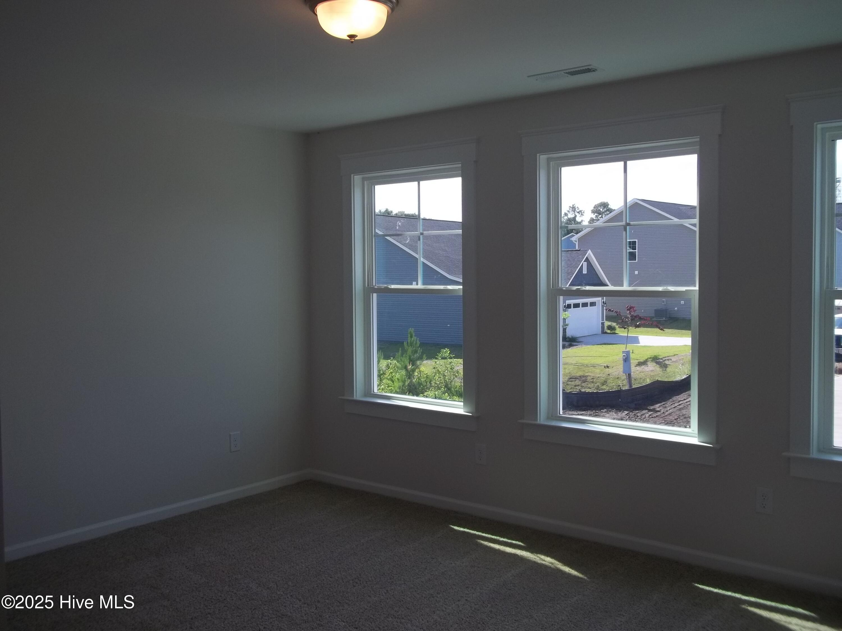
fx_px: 778
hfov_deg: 56.8
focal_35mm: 32
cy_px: 316
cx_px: 421
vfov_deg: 44.2
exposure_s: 1/320
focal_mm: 5.7
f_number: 2.9
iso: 64
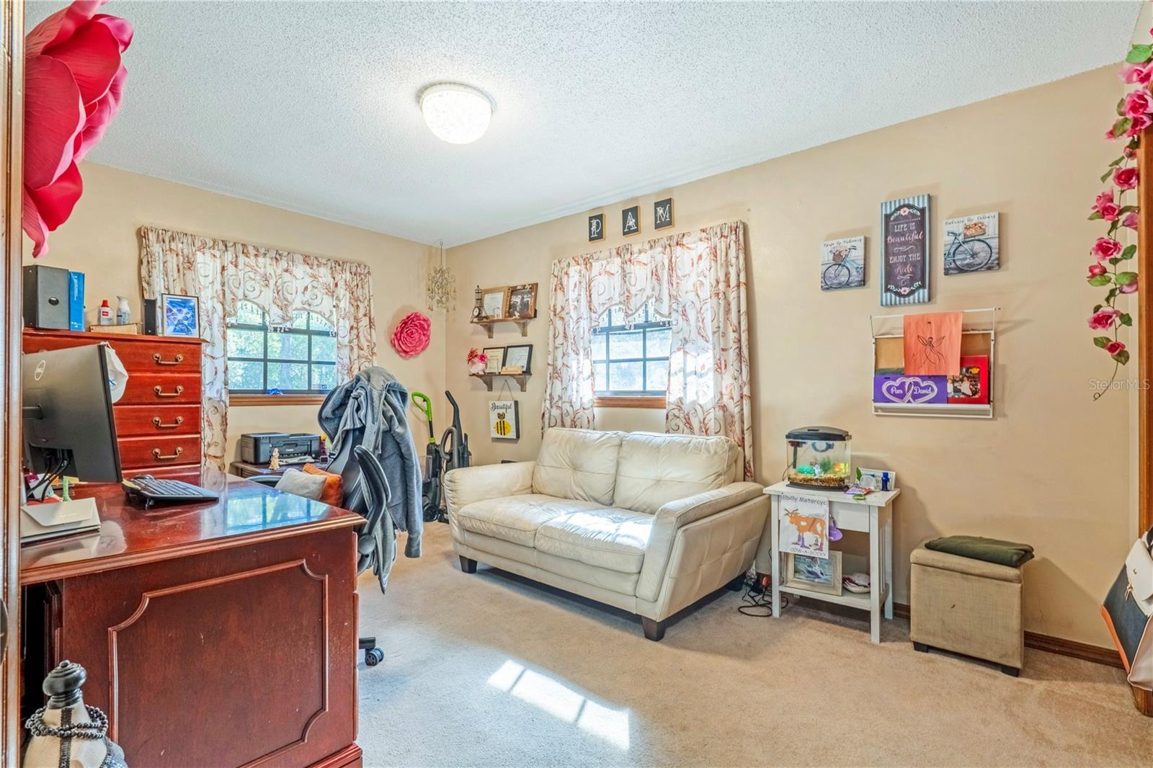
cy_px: 384
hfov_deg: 95.0
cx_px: 576
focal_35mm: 16
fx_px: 528
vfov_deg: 72.0
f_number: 9
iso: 250
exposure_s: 1/200
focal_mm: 11
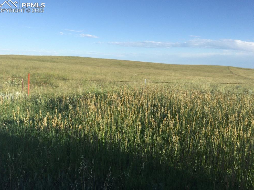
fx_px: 235
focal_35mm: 32
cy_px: 96
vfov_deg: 44.1
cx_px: 125
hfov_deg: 56.8
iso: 25
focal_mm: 3.3
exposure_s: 1/840
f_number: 2.4
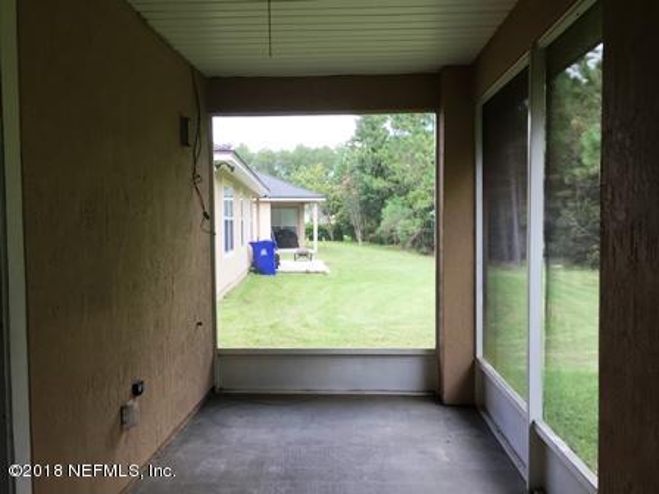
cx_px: 330
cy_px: 247
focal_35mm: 29
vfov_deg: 48.2
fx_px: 552
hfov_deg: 61.7
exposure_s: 1/120
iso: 40
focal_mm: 4.15
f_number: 2.2
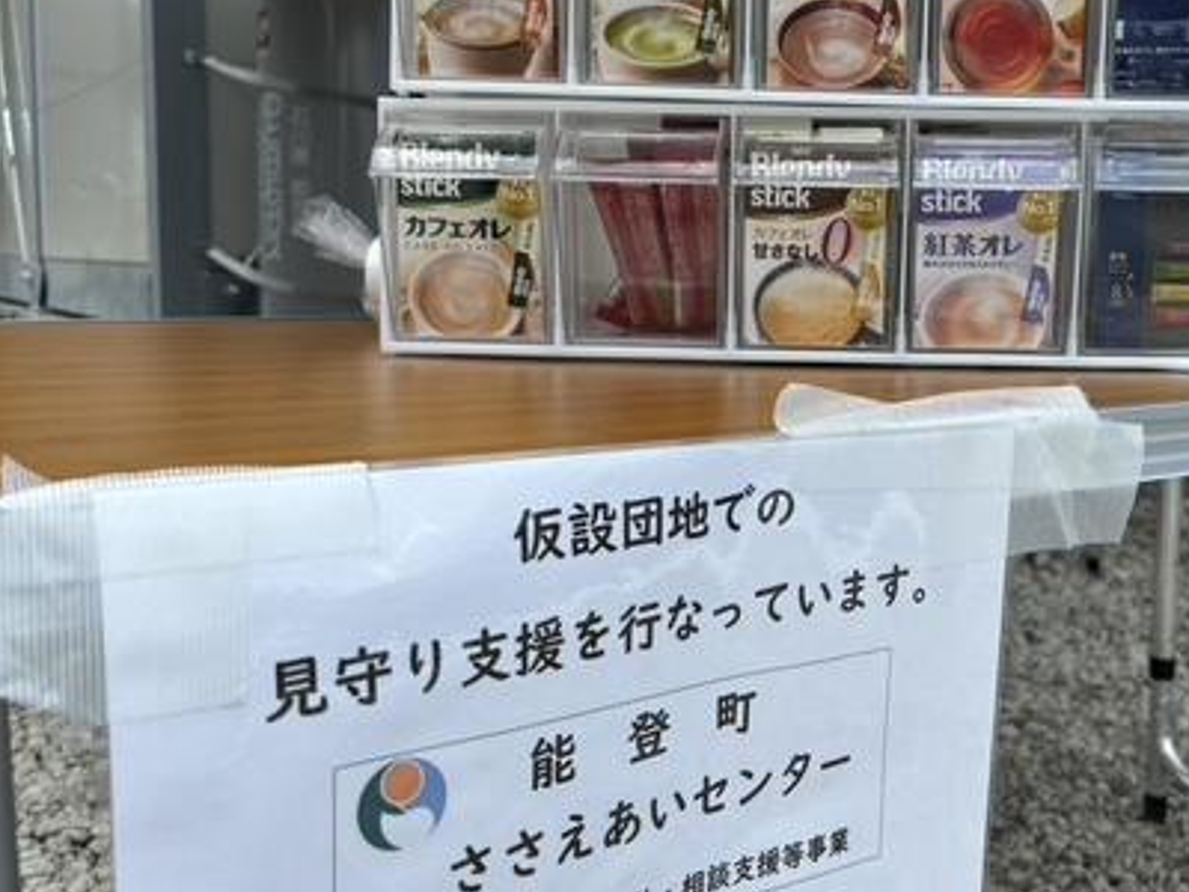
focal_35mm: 39
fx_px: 1340
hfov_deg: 46.7
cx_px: 835
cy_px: 395
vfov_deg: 36.8
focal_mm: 6
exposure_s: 1/3311
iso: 50
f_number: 1.6
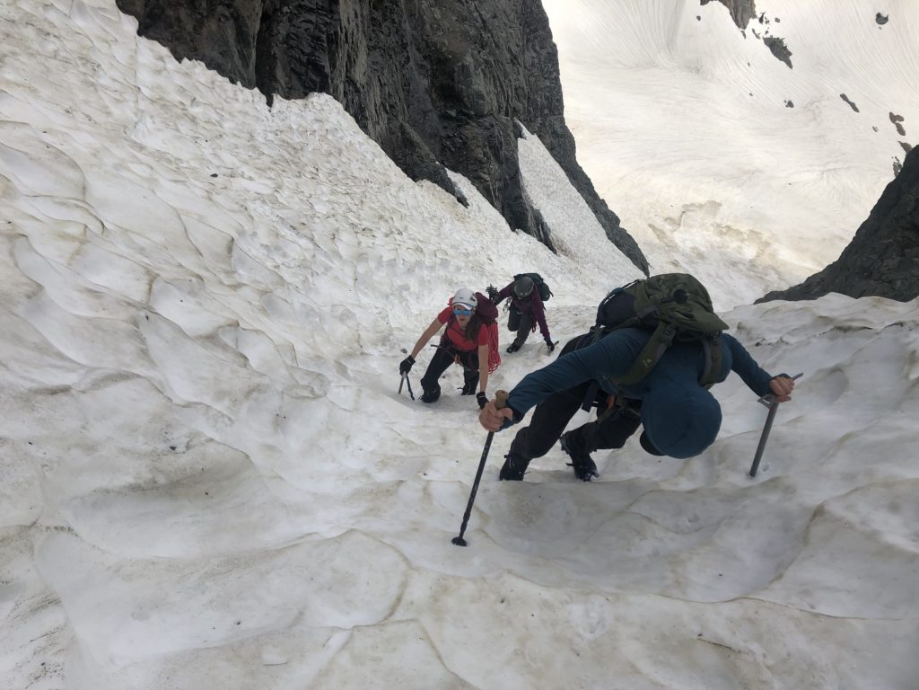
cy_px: 345
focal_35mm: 28
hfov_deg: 63.4
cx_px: 460
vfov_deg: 49.7
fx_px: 743
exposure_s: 1/2288
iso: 20
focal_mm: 3.99
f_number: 1.8
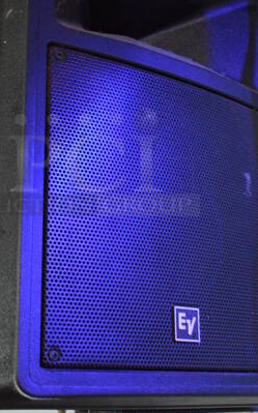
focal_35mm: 63
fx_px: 710
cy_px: 162
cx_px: 85
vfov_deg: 32.4
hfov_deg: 20.5
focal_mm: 18
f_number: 3.5
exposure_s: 1/13
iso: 3200
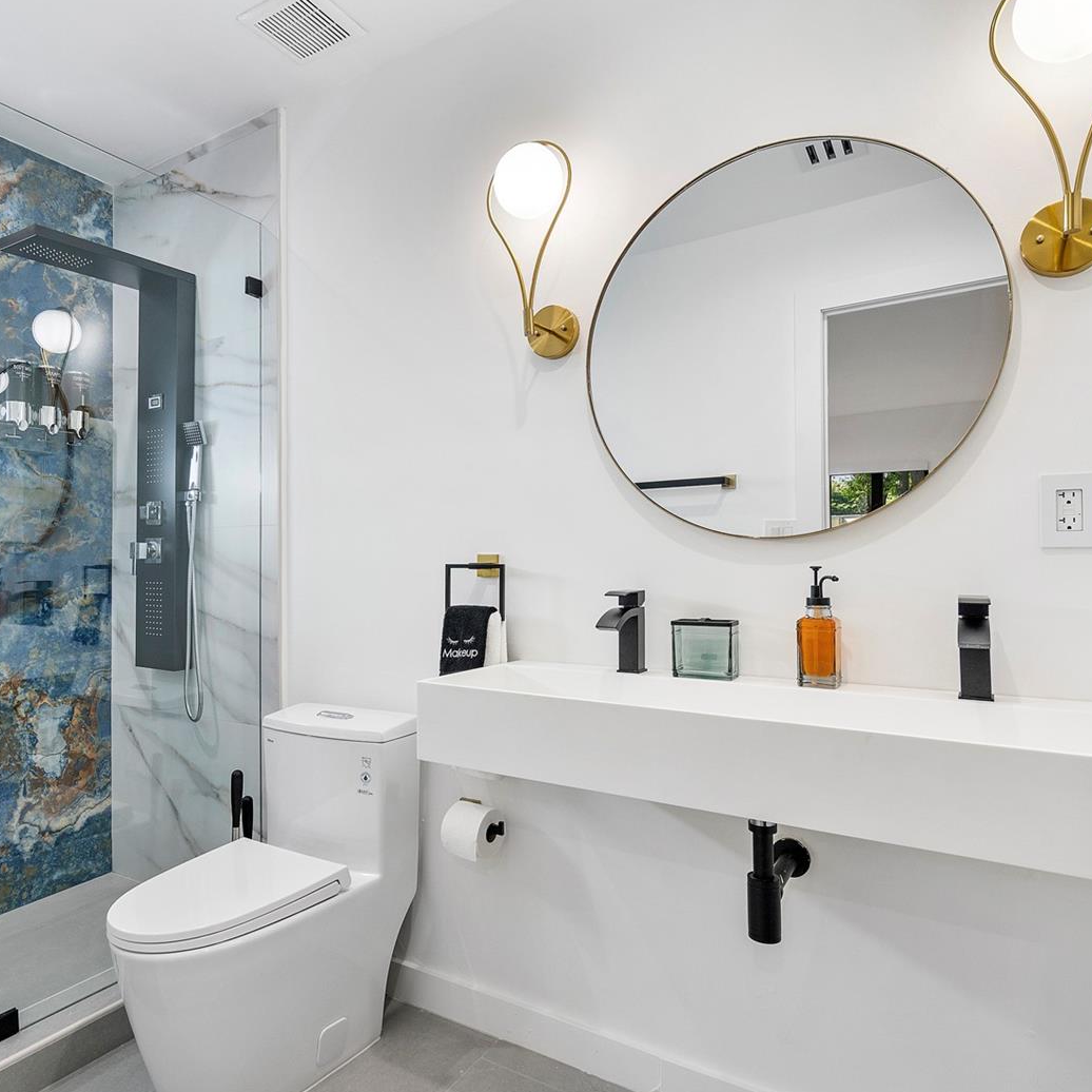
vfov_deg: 72.1
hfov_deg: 71.7
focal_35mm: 21
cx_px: 465
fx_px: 749
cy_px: 540
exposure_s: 1/40
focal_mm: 16
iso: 640
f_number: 8
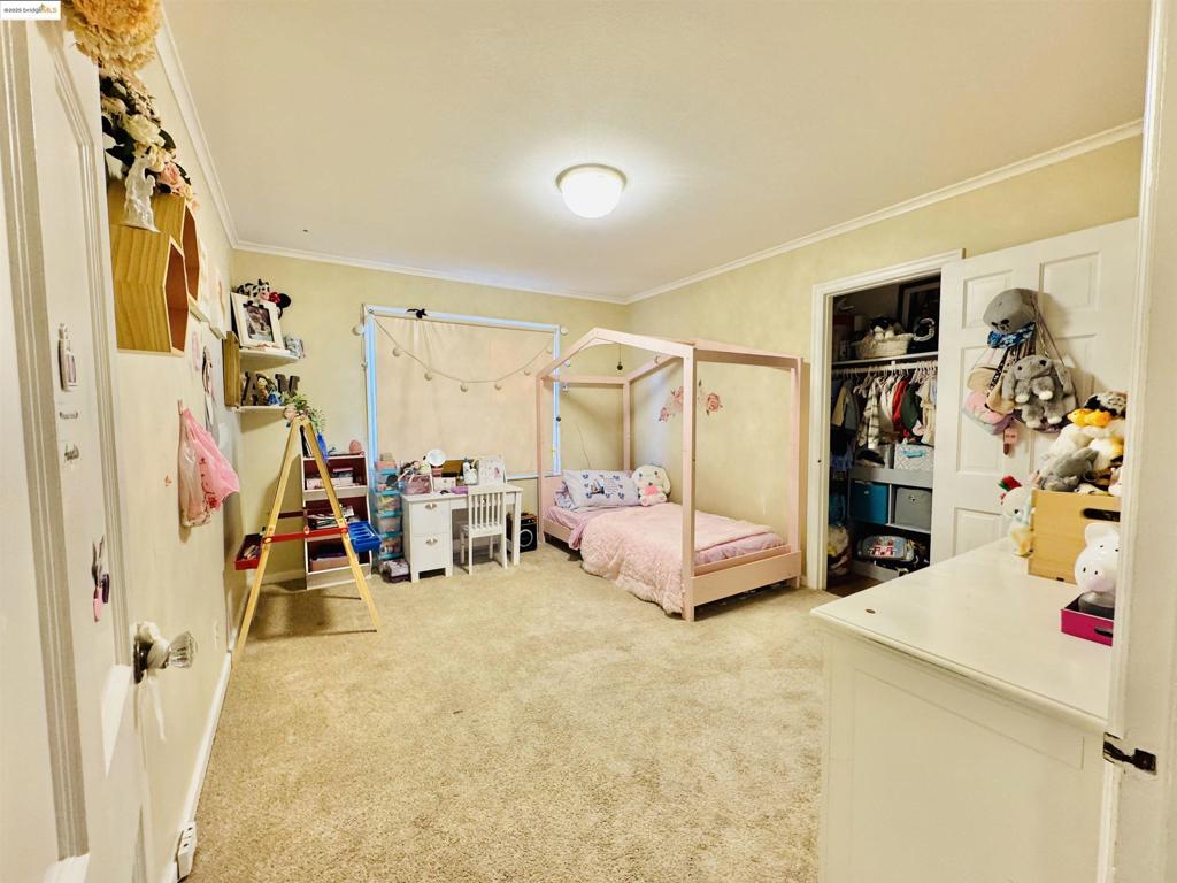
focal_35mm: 14
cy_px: 442
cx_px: 588
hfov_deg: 102.1
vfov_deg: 85.7
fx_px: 476
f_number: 2.2
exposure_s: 1/60
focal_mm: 2.22
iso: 250
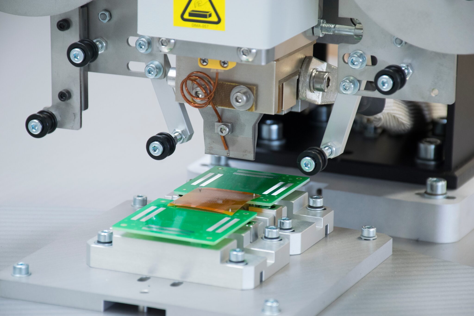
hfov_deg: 9.8
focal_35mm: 210
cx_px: 237
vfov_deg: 6.5
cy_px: 158
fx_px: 2765
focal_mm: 140
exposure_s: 1/10
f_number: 8
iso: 800
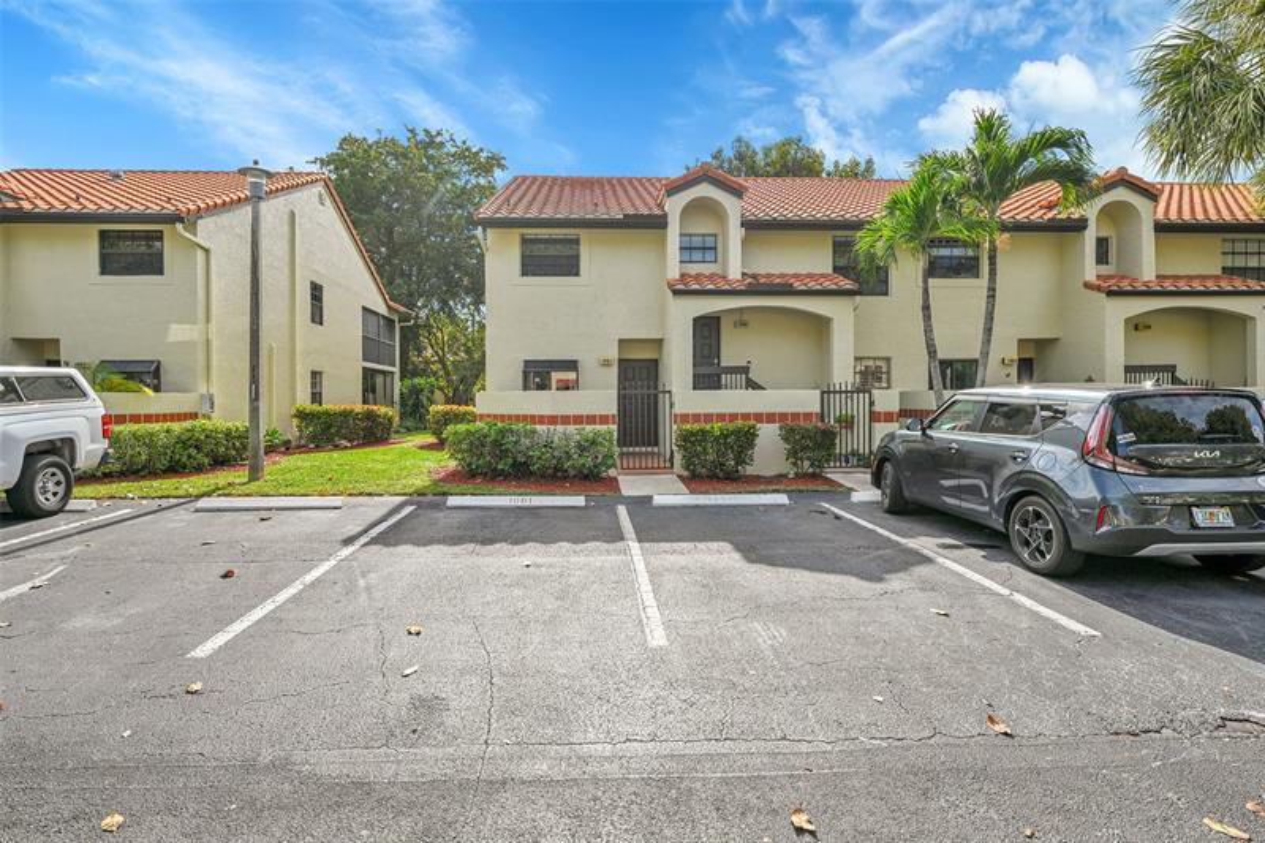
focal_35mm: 18
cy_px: 422
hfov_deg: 91.6
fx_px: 615
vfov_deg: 68.9
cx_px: 632
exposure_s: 1/160
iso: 80
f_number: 10
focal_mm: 17.5
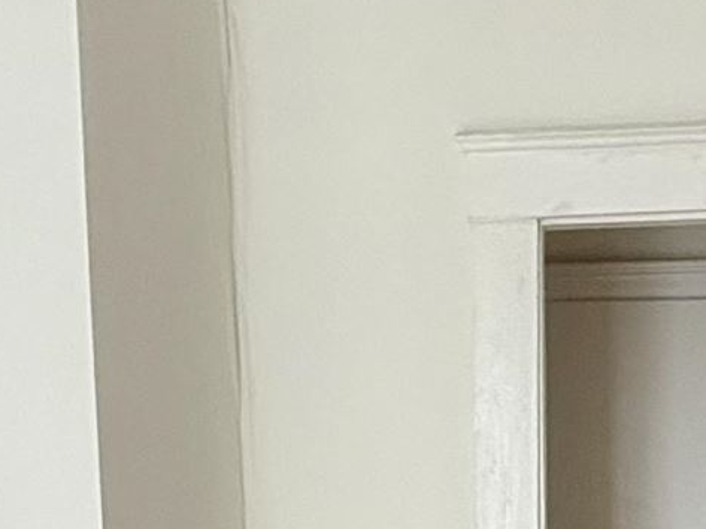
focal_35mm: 91
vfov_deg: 14.8
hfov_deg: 21.2
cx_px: 602
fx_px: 1855
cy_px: 843
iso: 160
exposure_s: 1/99
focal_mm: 2.22
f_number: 2.2
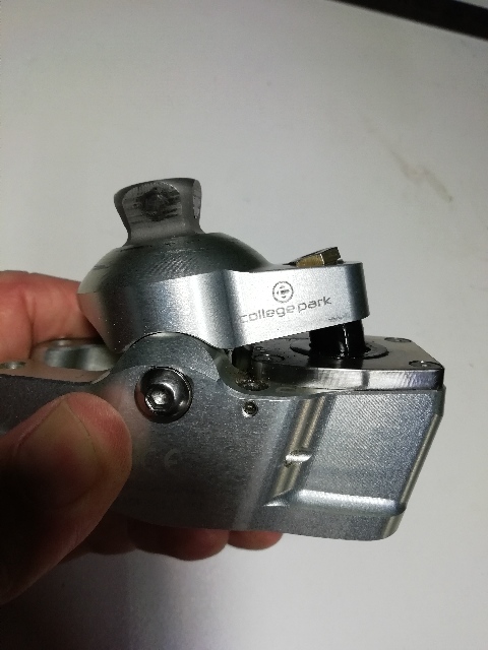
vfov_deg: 67.3
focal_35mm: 26
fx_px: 489
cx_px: 244
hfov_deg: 53.1
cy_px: 325
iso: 64
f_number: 2.2
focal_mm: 3.46
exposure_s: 1/50
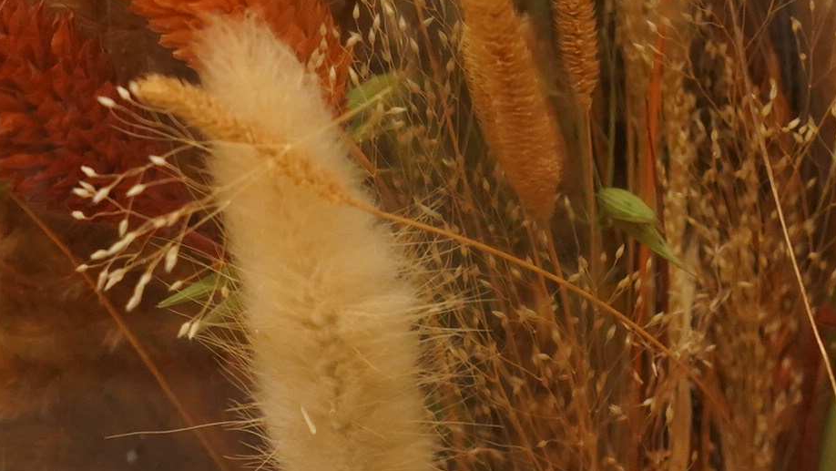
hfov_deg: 21.6
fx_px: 2129
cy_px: -216
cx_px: 797
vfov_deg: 12.1
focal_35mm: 96
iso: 4000
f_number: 5.6
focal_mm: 28
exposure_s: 1/160
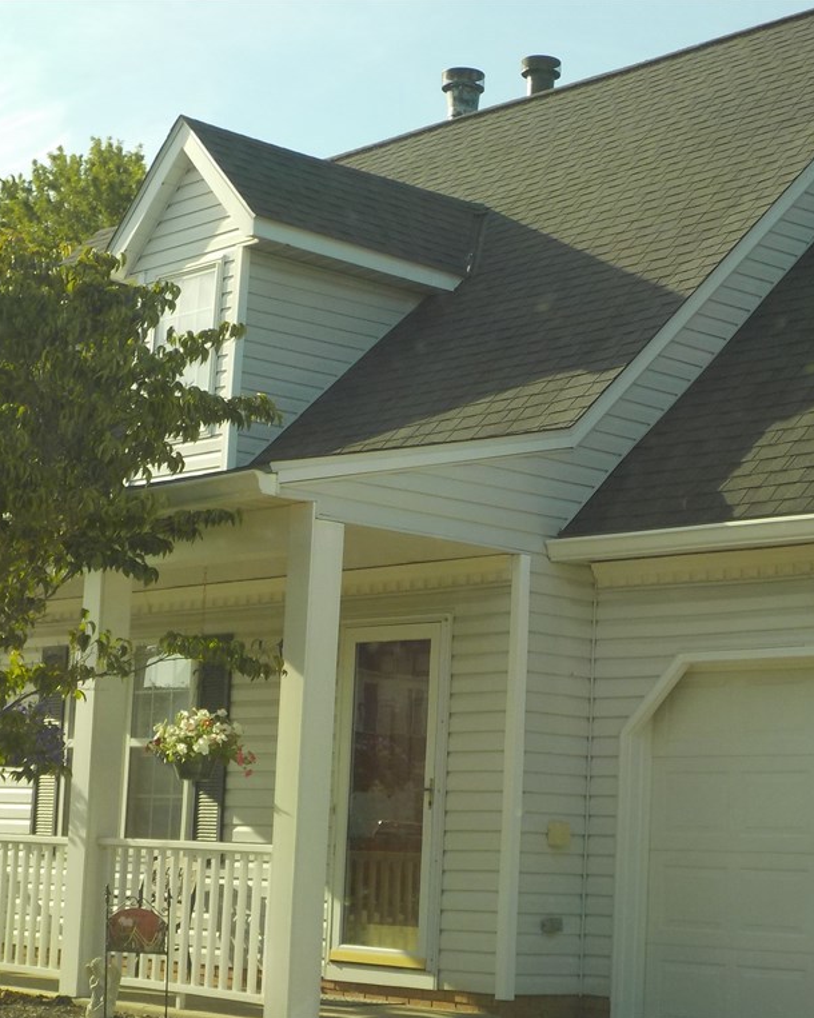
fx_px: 2290
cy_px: 510
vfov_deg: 25.1
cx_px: 527
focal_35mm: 76
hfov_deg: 20.1
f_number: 4.7
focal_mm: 7.9
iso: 125
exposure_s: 1/320
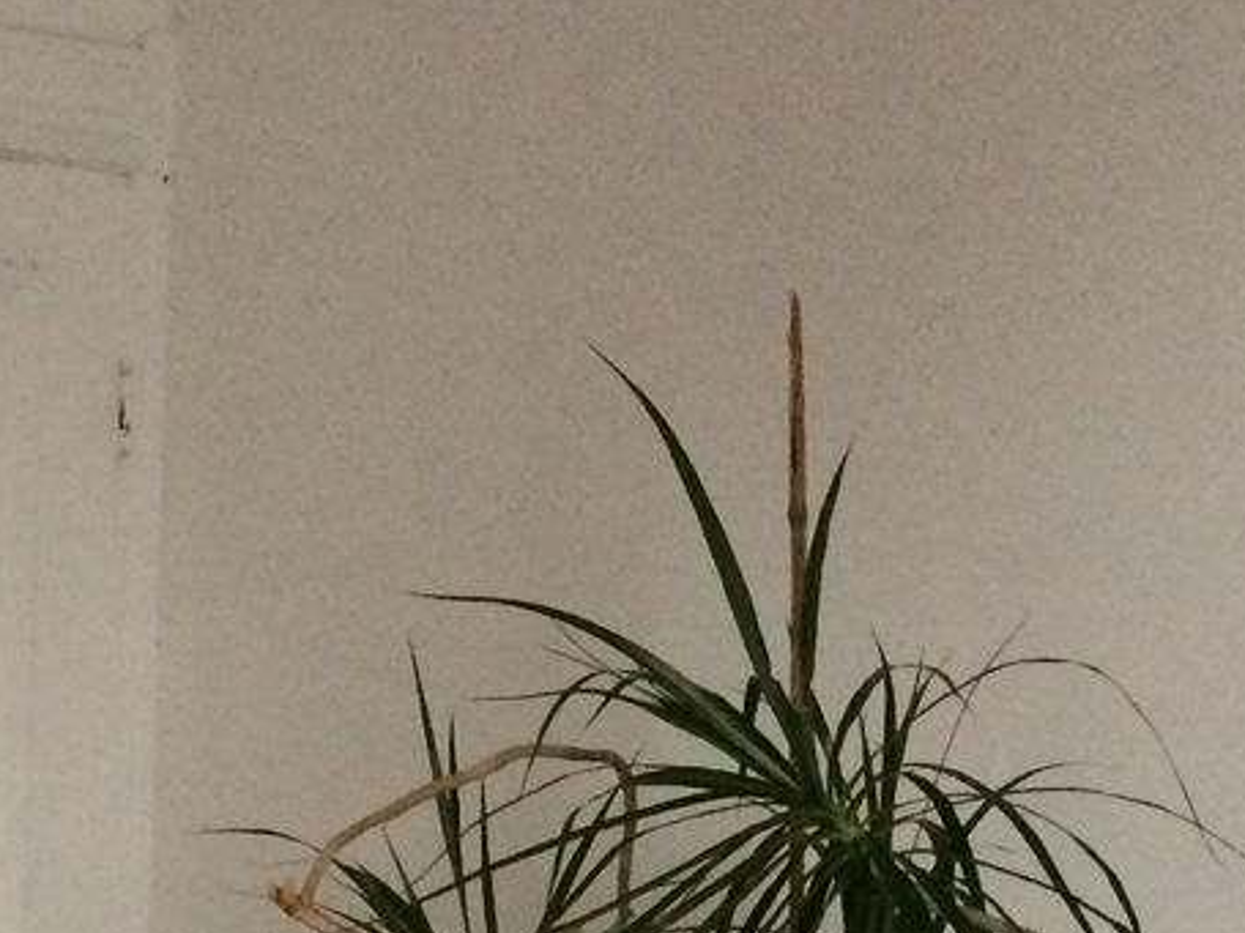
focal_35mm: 102
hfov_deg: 19.2
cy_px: 1497
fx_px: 3668
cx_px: 367
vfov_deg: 13.5
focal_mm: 4.15
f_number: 2.2
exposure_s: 1/30
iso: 250
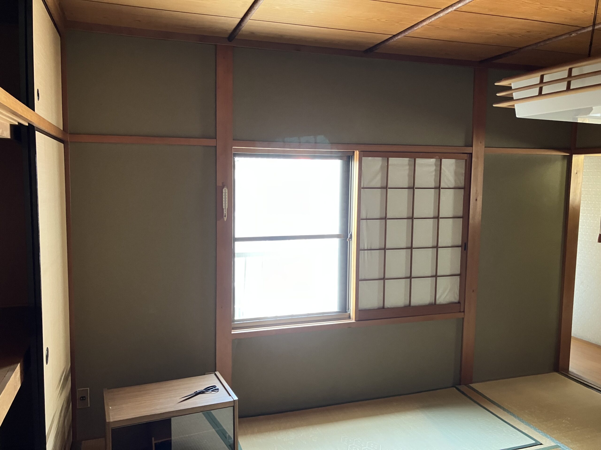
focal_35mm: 28
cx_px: 300
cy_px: 225
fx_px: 486
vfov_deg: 49.7
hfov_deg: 63.4
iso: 160
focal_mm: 3.99
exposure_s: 1/60
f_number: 1.8
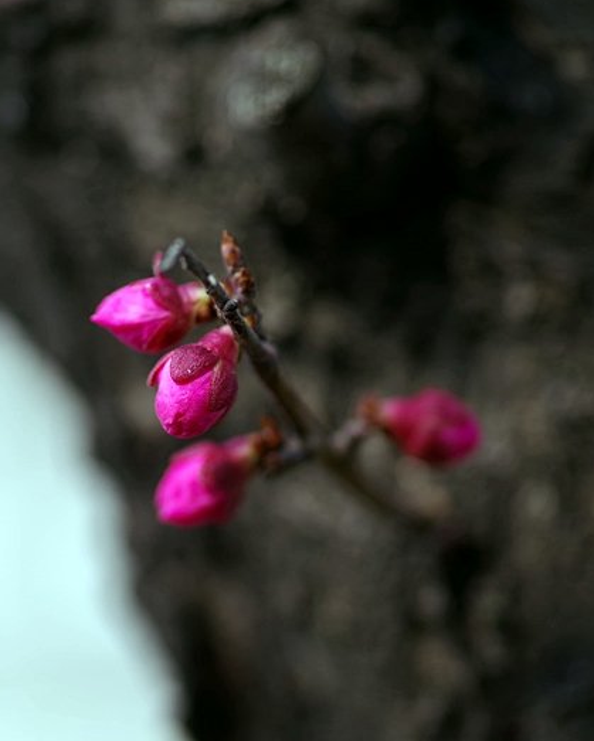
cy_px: 385
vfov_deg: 17.0
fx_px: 2481
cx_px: 196
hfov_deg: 13.6
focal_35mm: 113
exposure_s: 1/400
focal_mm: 70
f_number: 2.8
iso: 100
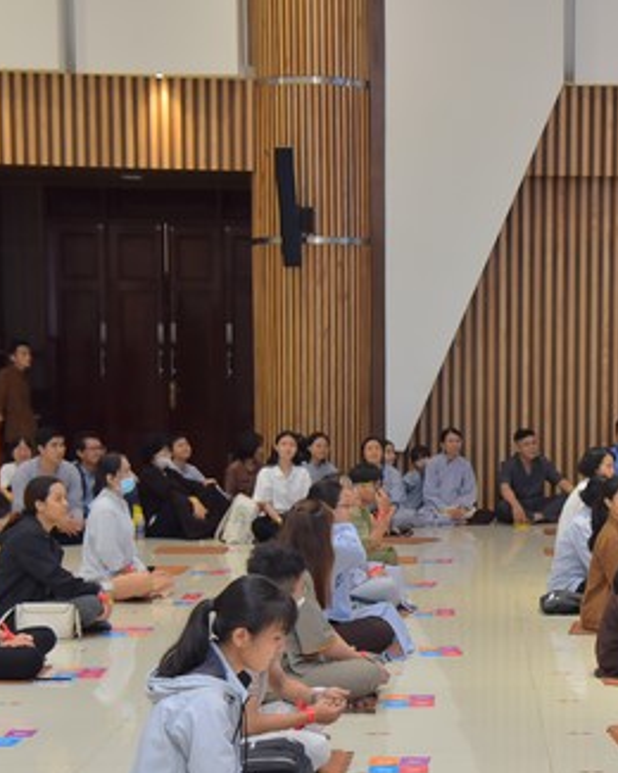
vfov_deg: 21.2
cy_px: 501
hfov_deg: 16.8
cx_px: 559
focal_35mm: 90
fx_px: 2058
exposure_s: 1/200
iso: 800
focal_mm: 48
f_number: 4.5
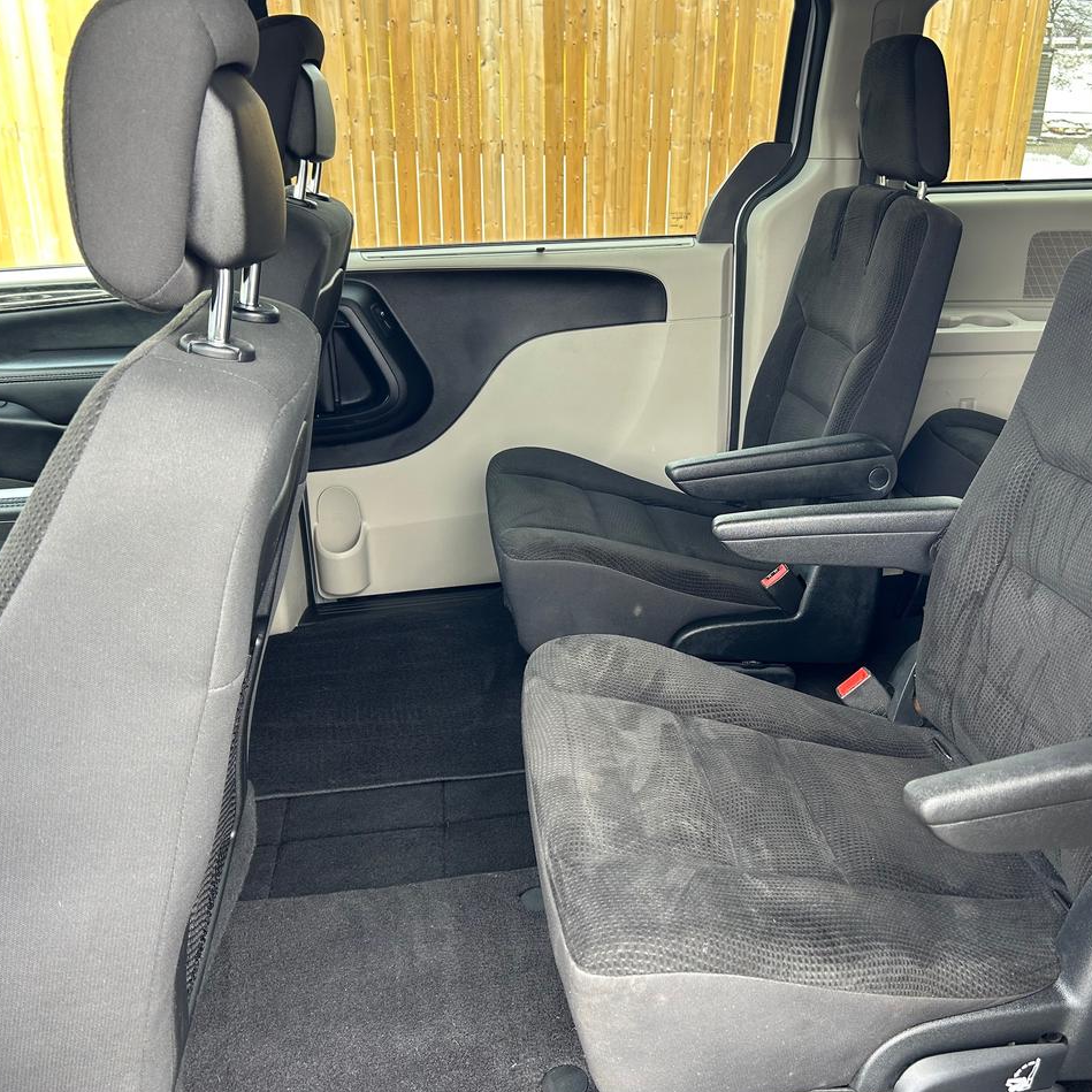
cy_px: 551
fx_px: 1106
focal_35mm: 31
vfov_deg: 52.5
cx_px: 665
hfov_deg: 52.1
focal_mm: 5.7
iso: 64
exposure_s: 1/121
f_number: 1.5
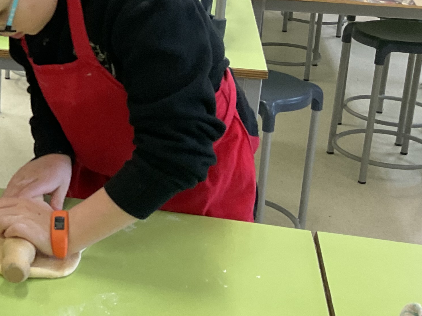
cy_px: 64
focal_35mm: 79
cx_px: -106
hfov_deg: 22.4
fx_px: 963
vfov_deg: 18.5
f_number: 1.8
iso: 50
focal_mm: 3
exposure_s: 1/50
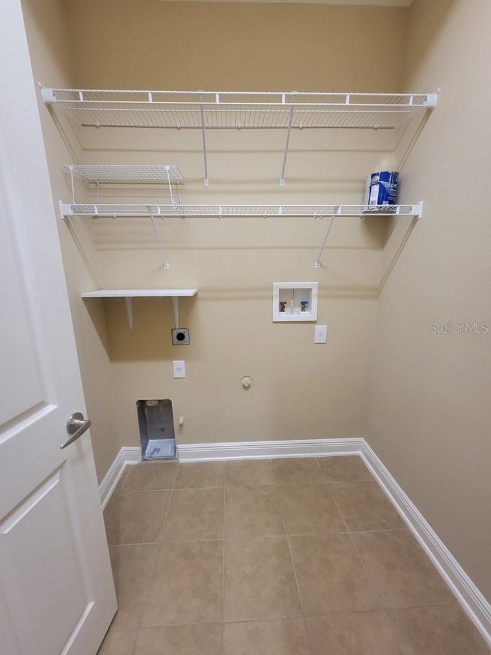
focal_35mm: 13
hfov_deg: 89.9
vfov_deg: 106.2
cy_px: 328
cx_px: 246
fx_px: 246
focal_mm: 2.2
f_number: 2.2
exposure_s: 1/30
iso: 320
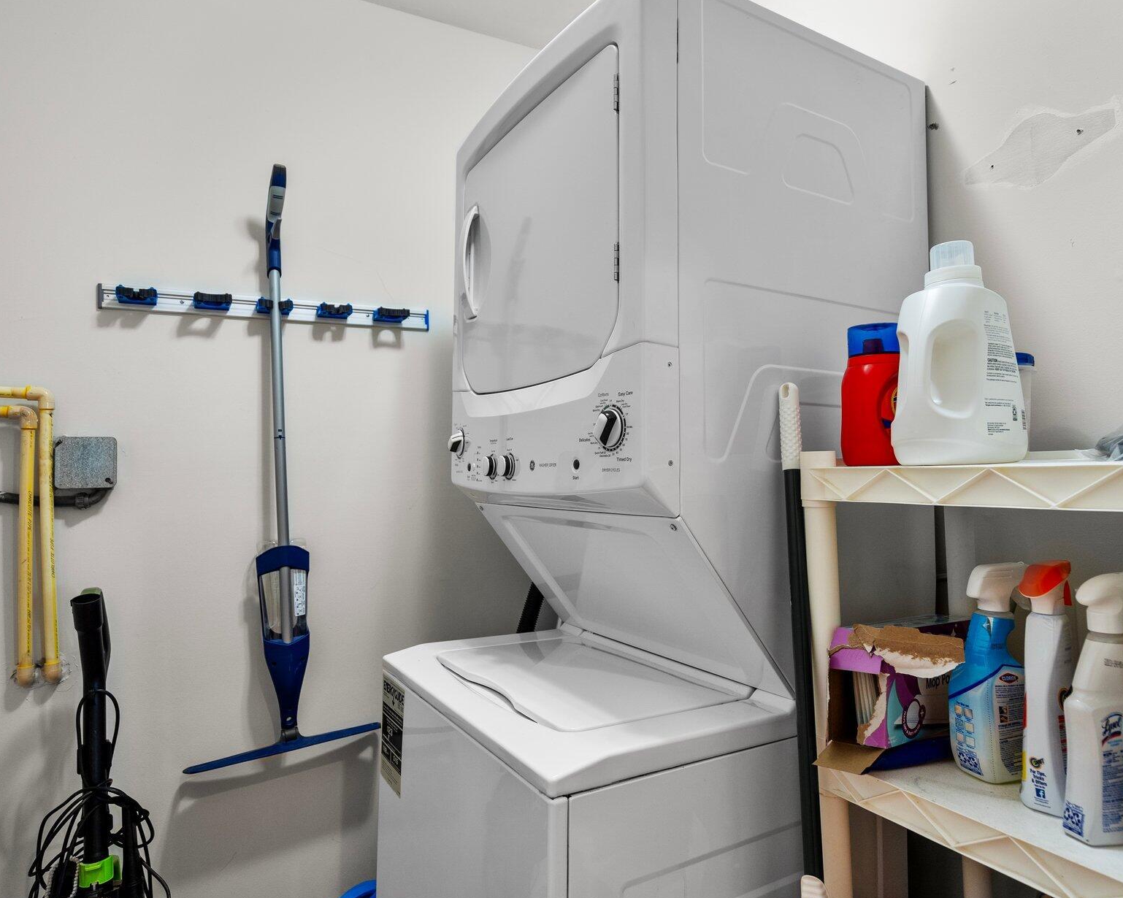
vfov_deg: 68.0
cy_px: 471
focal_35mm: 20
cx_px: 580
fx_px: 665
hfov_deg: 80.4
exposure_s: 1/30
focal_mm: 16
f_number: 4
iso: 250
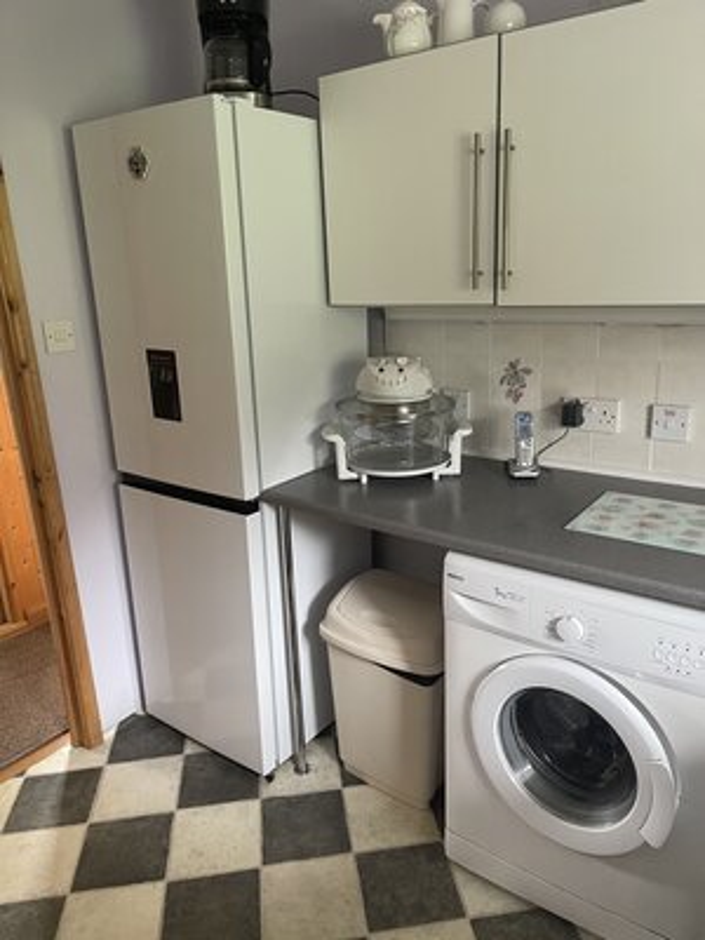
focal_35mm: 25
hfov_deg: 54.9
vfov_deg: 69.4
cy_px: 470
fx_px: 679
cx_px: 352
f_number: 1.6
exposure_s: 1/60
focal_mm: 5.1
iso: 250
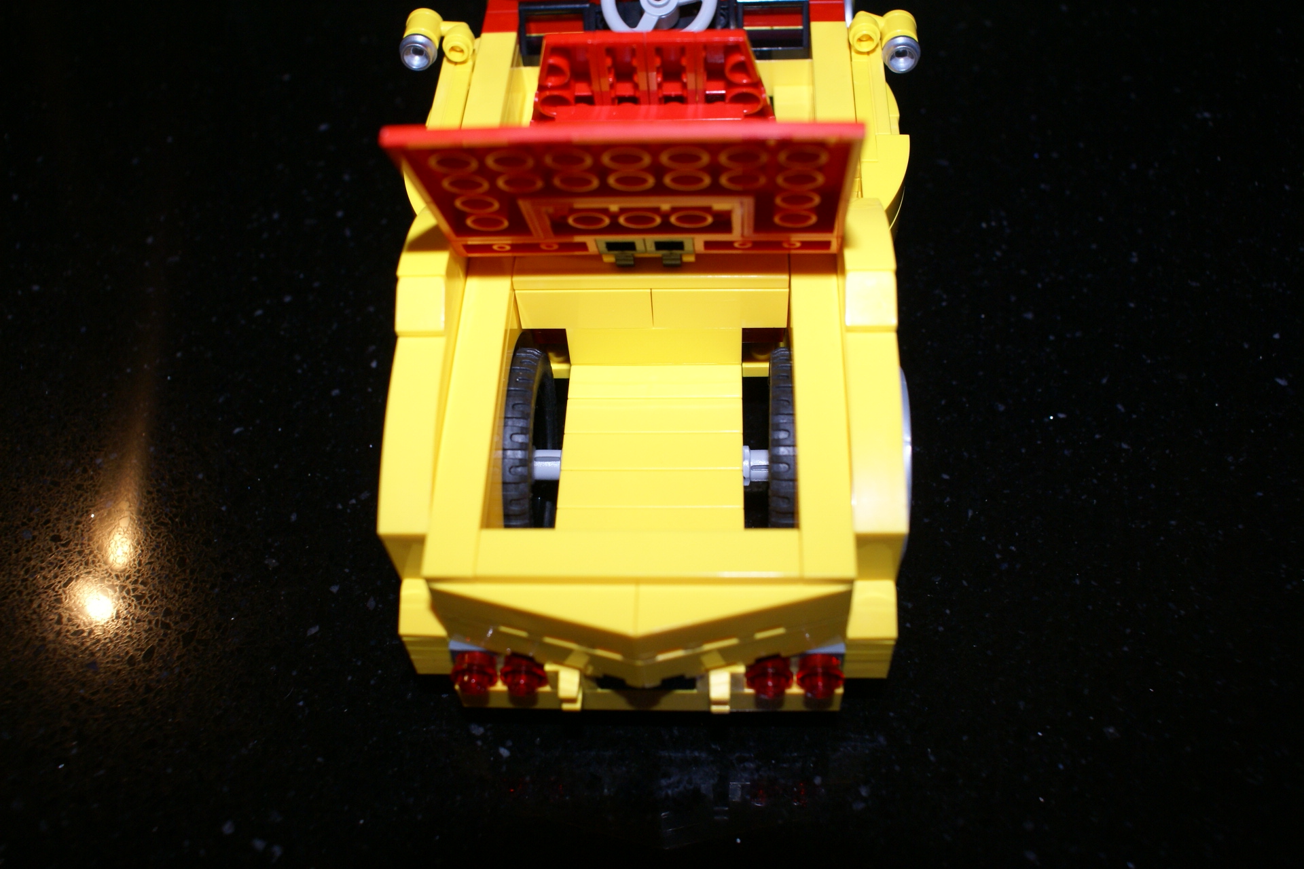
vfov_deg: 40.0
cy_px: 434
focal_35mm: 33
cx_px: 652
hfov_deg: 57.2
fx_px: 1195
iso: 400
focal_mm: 22
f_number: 5.6
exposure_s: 1/60
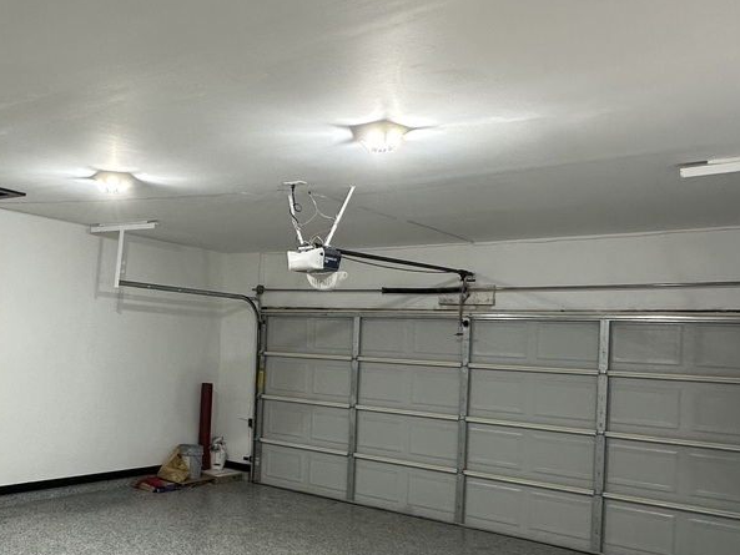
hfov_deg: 50.1
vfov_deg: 41.6
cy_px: 328
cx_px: 127
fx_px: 727
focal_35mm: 34
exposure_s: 1/120
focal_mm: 2.22
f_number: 2.2
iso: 125
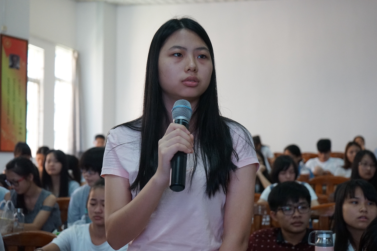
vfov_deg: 25.1
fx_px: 566
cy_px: 126
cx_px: 188
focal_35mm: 54
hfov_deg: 36.9
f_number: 5
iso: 3200
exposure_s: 1/125
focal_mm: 54
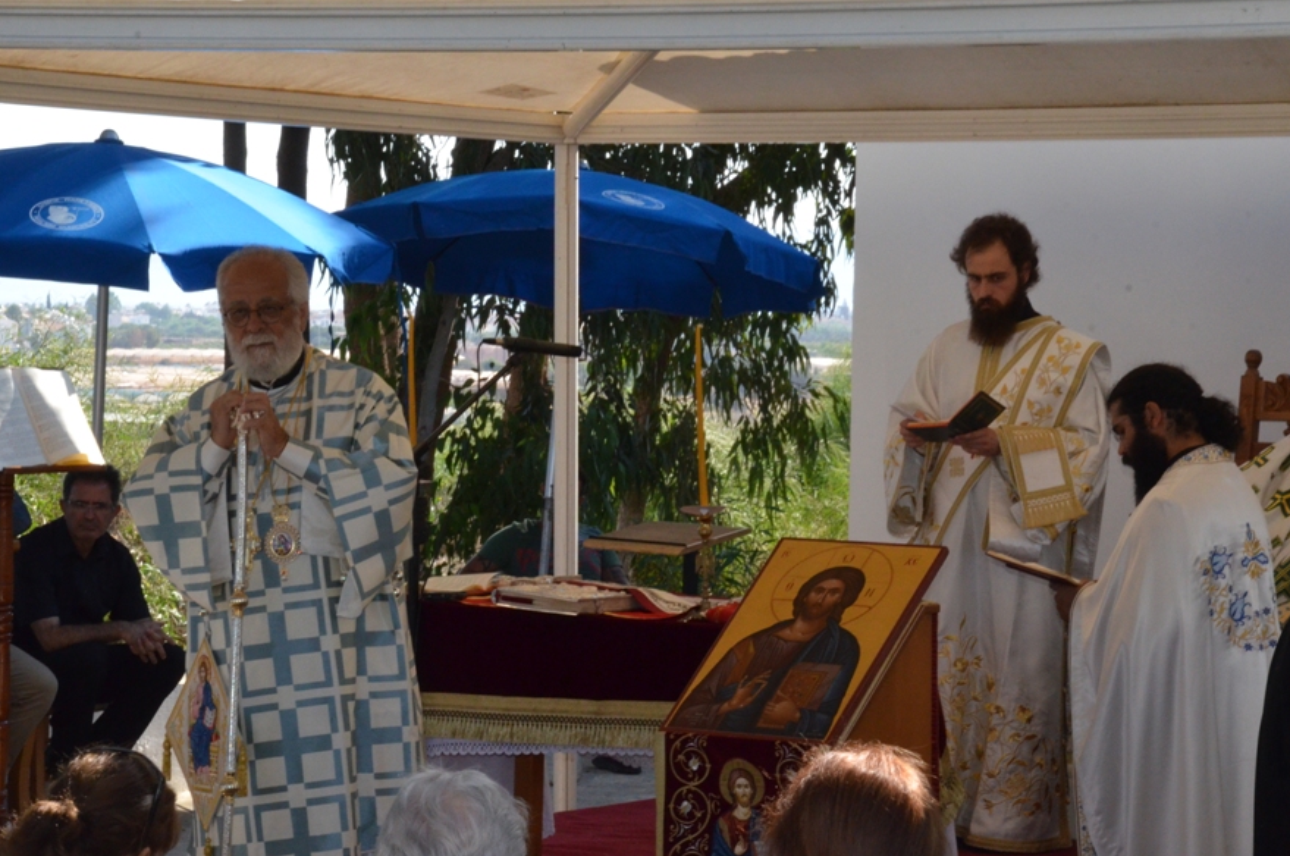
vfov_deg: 10.4
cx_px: 646
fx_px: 4686
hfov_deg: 15.7
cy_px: 427
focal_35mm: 131
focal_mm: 80
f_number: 20
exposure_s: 1/250
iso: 2000
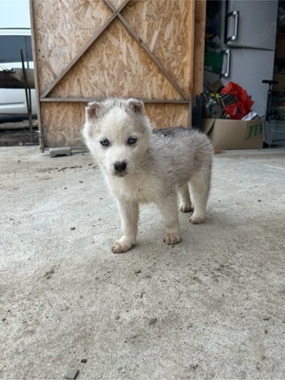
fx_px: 285
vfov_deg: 67.3
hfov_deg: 53.1
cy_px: 190
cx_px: 142
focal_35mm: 26
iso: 50
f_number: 1.5
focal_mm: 5.7
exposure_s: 1/621
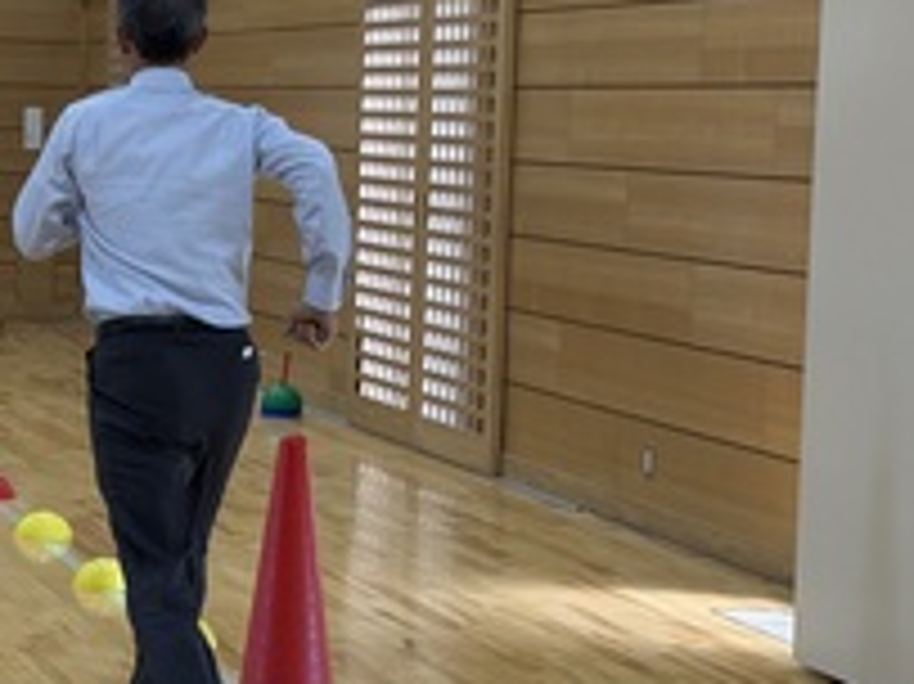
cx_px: 142
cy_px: 378
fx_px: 3008
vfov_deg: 13.0
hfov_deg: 17.1
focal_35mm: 114
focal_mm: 6.76
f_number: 1.78
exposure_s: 1/203
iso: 125
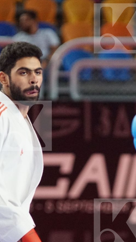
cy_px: 126
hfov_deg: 2.4
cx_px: 119
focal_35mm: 515
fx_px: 3304
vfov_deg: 4.2
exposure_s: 1/1250
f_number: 2.8
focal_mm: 160
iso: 3200
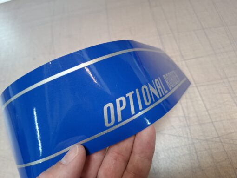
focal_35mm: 23
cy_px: 89
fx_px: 158
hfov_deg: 73.9
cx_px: 118
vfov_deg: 58.9
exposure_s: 1/50
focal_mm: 5.54
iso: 200
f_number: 1.8
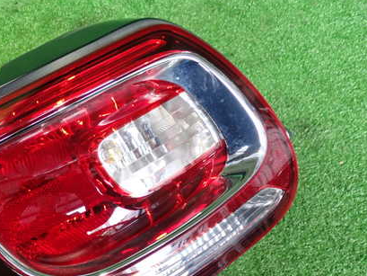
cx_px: 99
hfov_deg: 41.8
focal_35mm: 44
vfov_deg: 32.6
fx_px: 467
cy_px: 183
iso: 400
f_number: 2.3
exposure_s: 1/30
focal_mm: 5.4
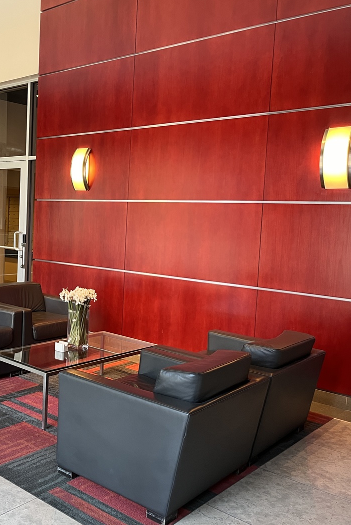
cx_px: 73
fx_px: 541
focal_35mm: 37
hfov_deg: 34.9
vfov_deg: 51.9
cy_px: 262
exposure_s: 1/60
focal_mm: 5.1
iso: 125
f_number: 1.6
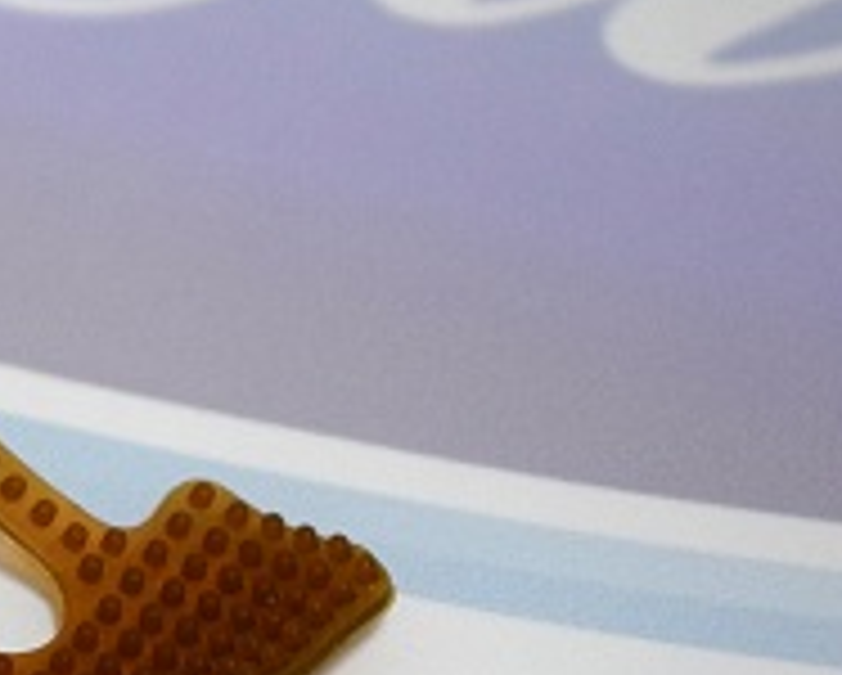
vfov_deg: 6.6
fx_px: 5862
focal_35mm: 235
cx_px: -459
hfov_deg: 8.0
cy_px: 554
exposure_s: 1/60
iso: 1250
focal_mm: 52
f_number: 5.6
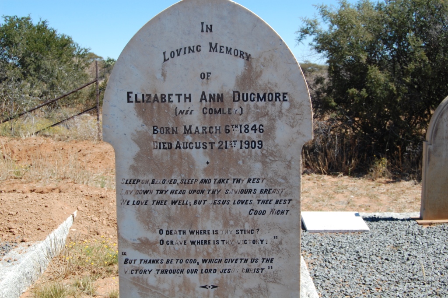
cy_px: 149
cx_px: 224
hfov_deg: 42.4
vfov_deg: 28.9
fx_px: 578
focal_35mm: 46
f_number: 8
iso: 200
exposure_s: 1/250
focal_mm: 31
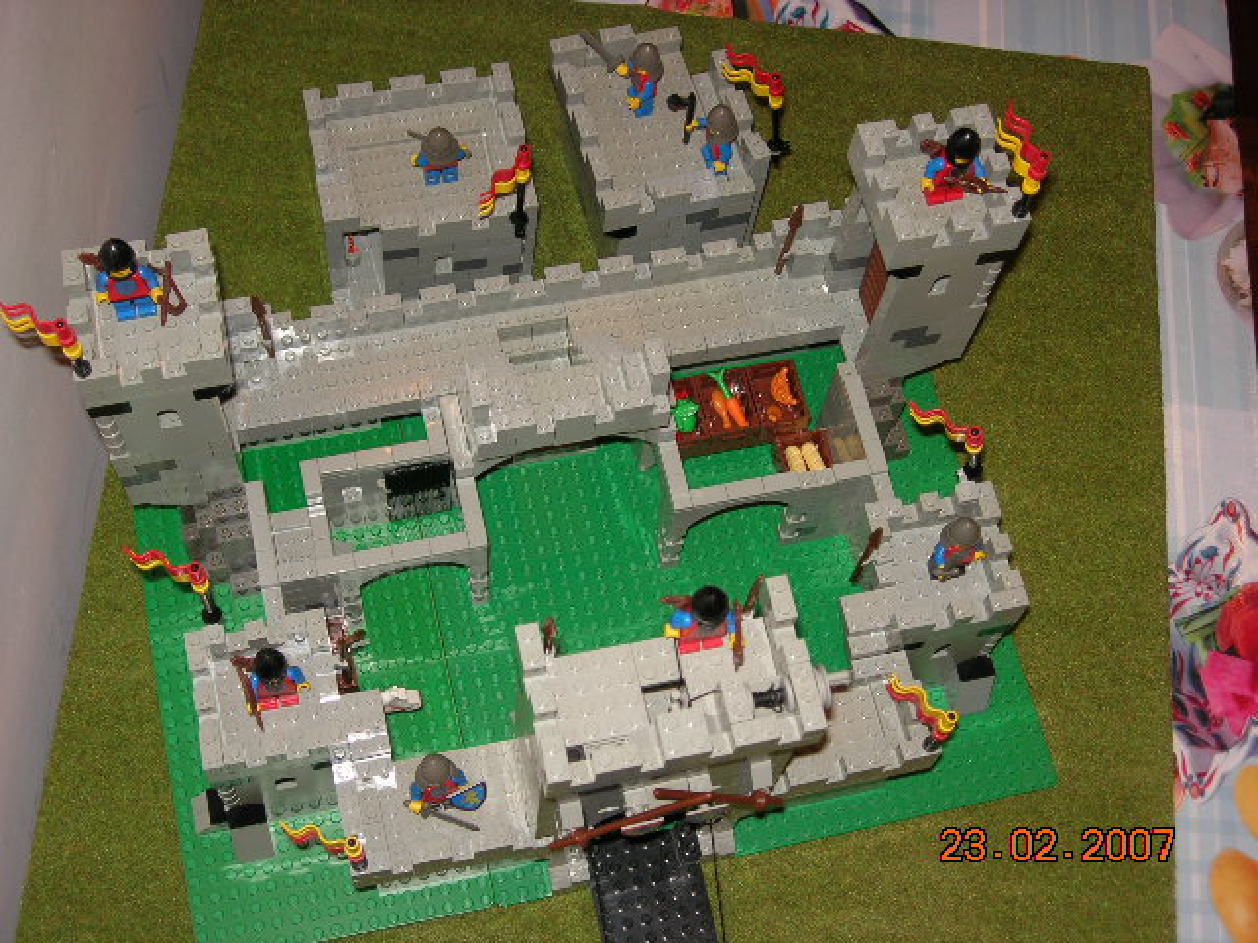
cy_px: 472
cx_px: 629
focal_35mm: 51
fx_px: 1853
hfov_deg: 37.5
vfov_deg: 28.6
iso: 64
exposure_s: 1/60.1
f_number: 3.2
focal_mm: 10.6
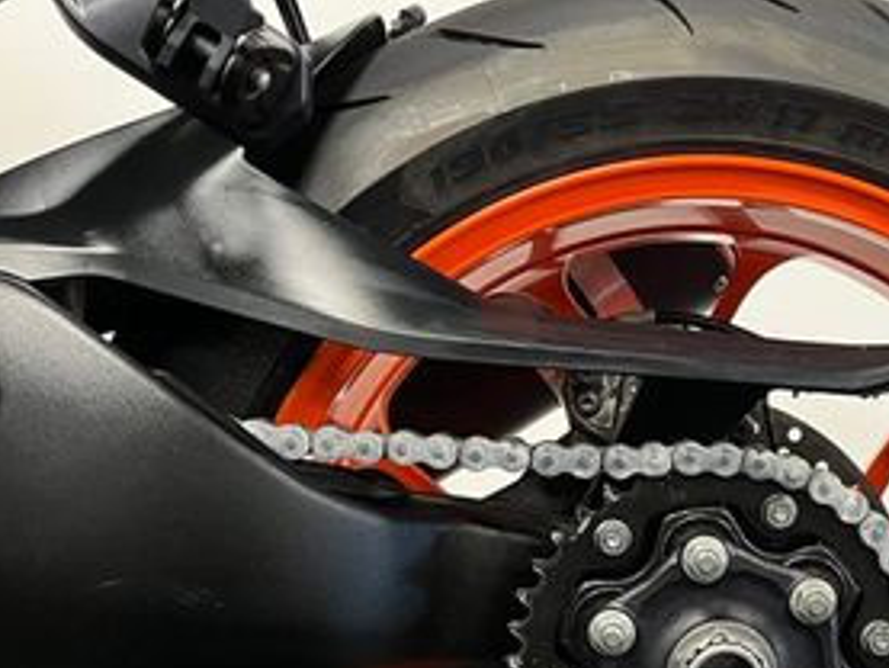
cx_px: 687
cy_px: 639
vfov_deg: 23.6
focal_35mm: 60
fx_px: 1542
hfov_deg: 31.5
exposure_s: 1/50
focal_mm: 5.1
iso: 250
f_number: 1.6
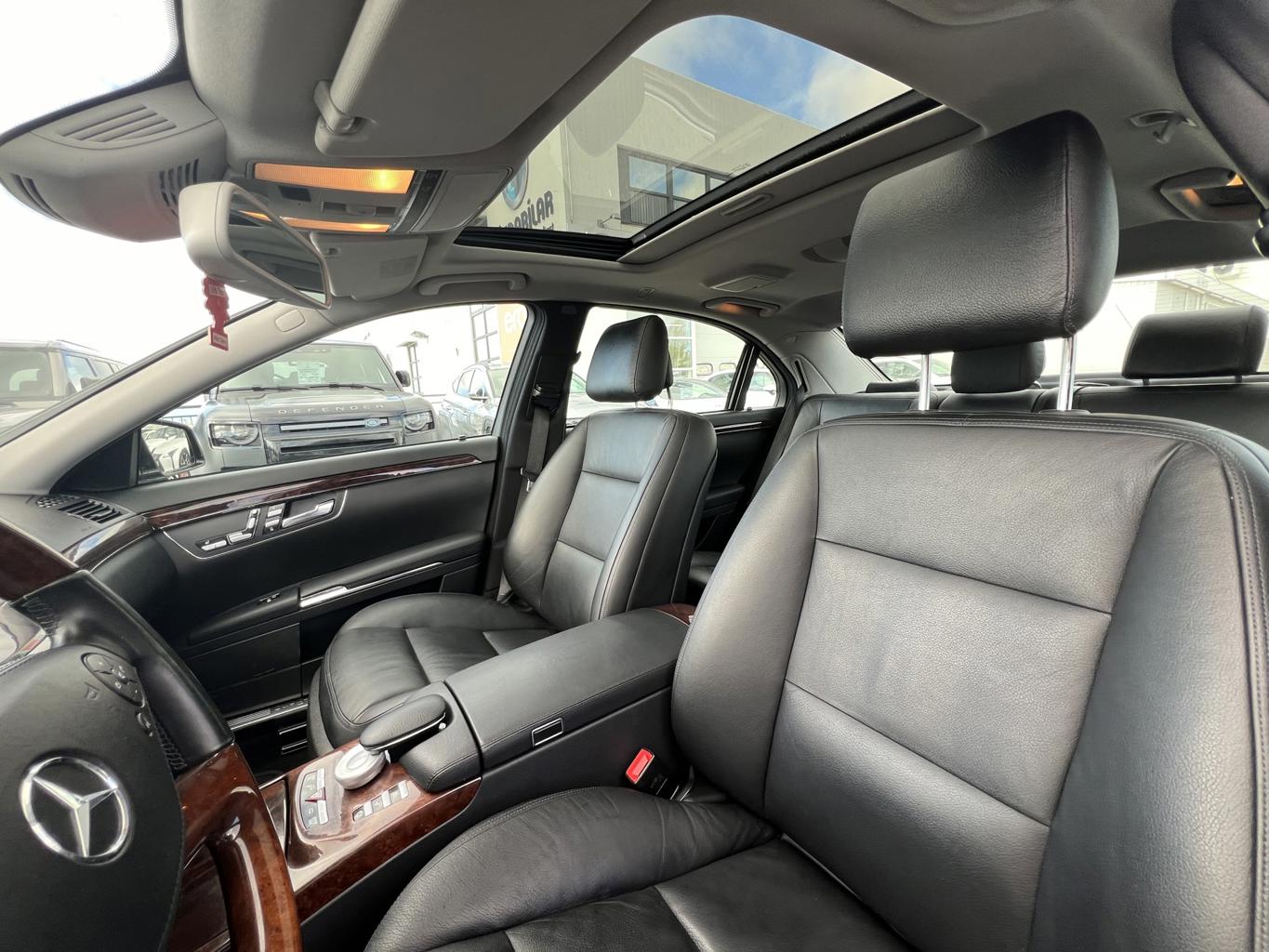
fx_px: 477
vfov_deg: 89.9
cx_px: 634
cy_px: 476
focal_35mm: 13
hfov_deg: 106.2
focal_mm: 1.57
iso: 50
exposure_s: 1/99
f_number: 1.8
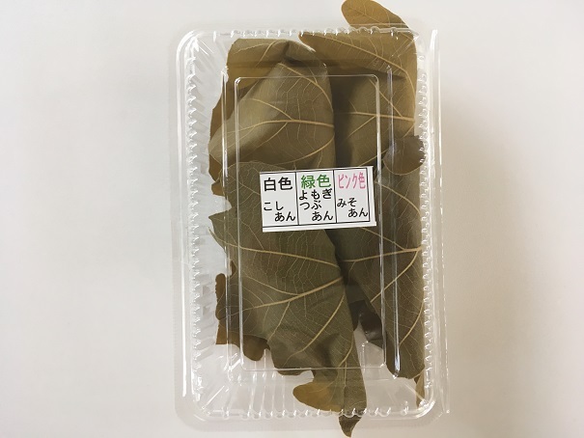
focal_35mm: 29
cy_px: 219
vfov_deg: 48.2
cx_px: 292
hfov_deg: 61.6
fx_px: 489
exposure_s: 1/30
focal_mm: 4.15
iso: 50
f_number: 2.2
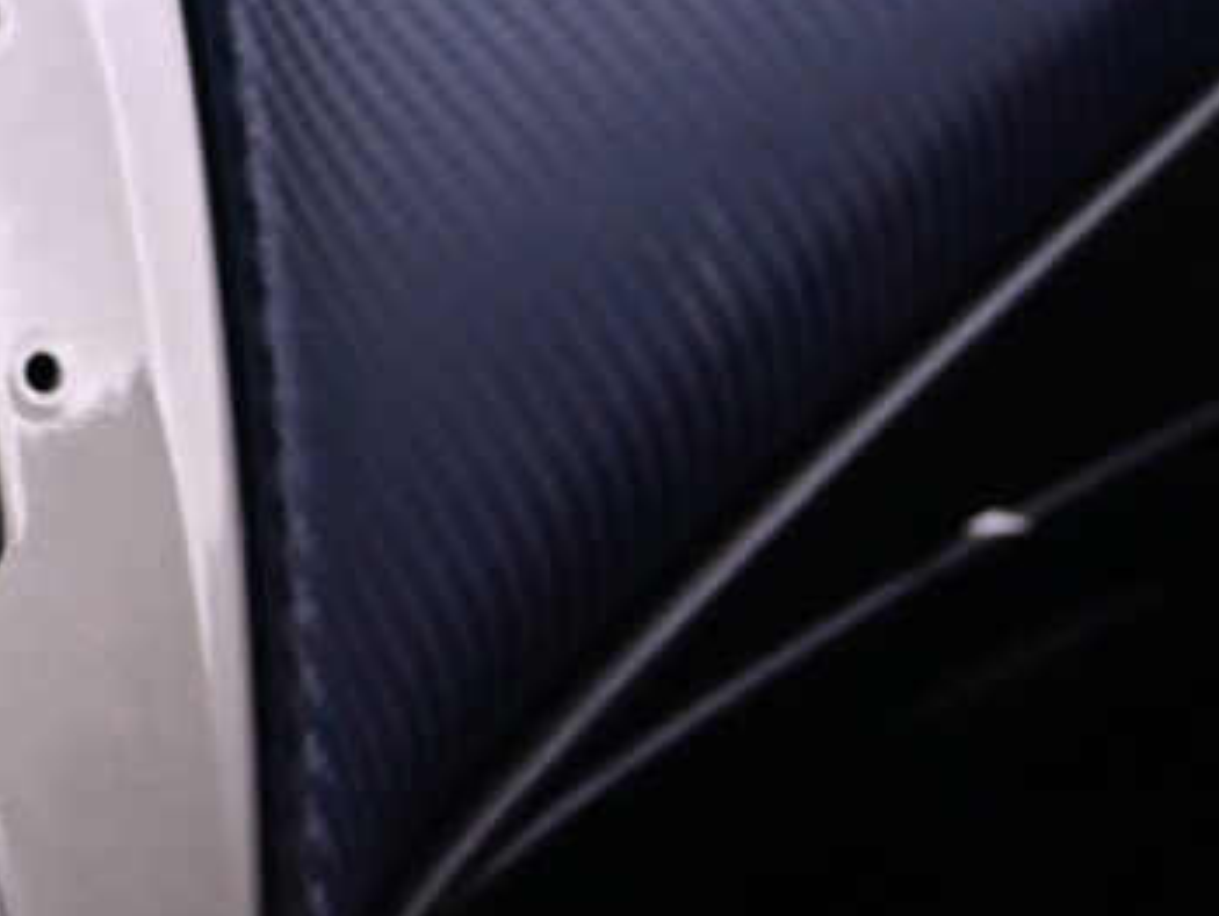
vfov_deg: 11.4
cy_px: 192
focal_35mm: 130
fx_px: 4585
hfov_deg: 13.2
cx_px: -1170
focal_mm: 19.5
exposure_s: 1/15
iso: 900
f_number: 3.8
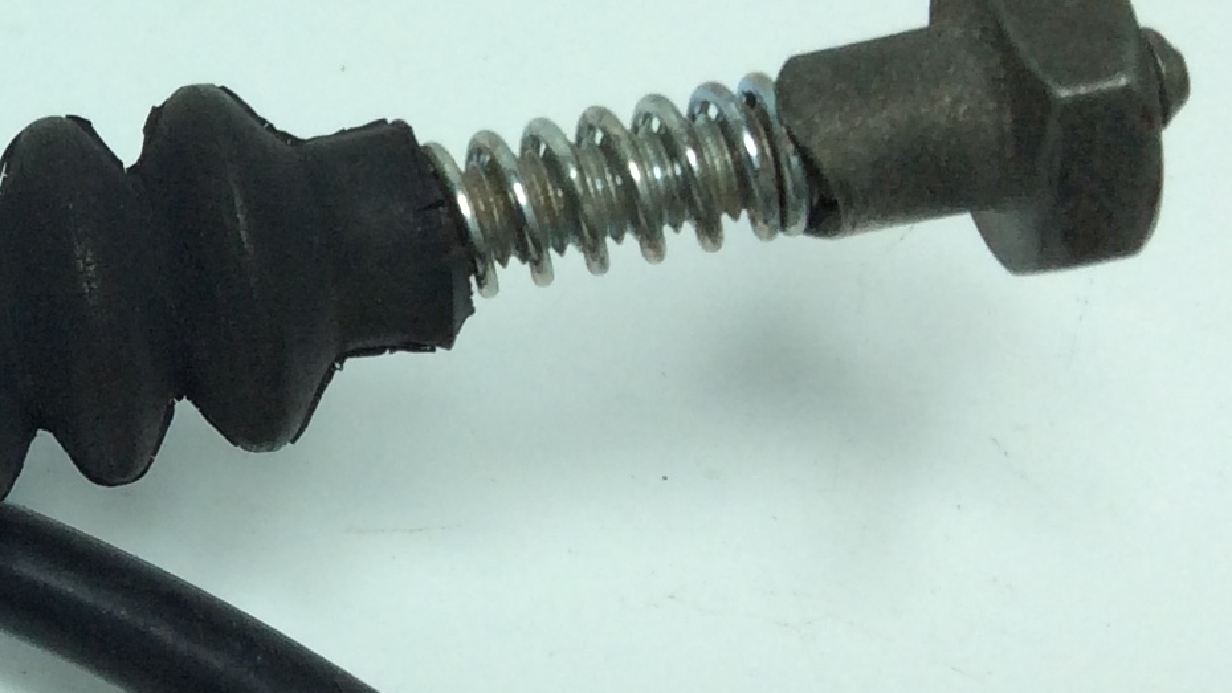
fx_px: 3169
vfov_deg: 12.5
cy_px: 315
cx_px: -415
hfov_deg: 20.0
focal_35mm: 97
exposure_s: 1/506
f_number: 2.4
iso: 32
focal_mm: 3.3
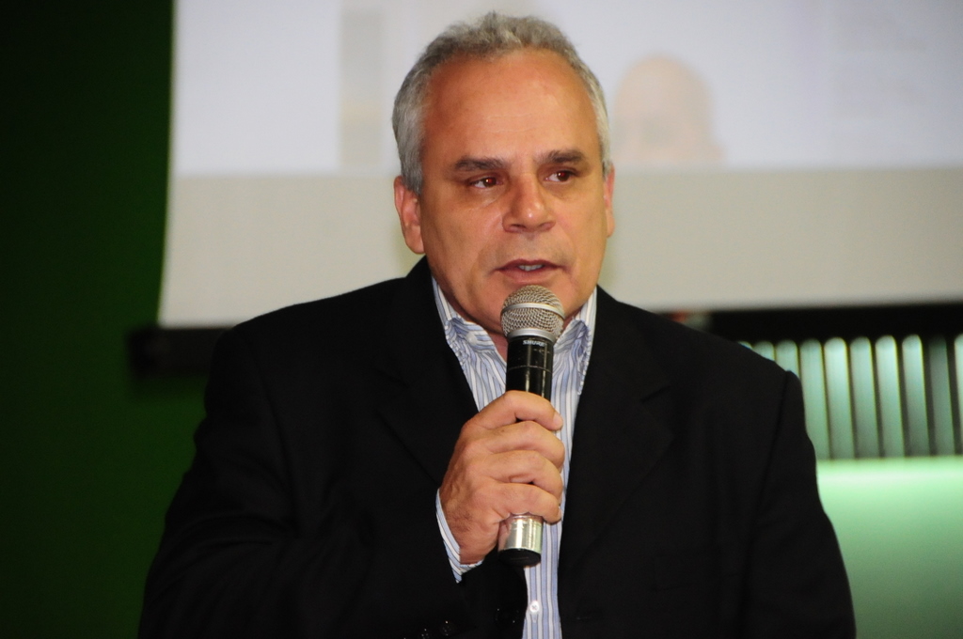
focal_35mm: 255
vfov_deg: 5.4
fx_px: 6813
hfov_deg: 8.1
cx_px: 482
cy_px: 320
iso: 2000
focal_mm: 170
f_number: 5.6
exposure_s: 1/60
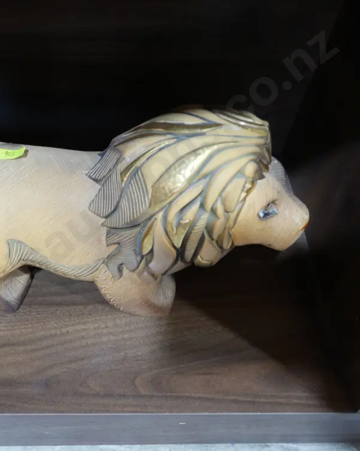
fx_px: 600
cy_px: 223
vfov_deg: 41.2
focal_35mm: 45
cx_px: 87
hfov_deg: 32.7
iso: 640
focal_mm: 17
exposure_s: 1/60
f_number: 4
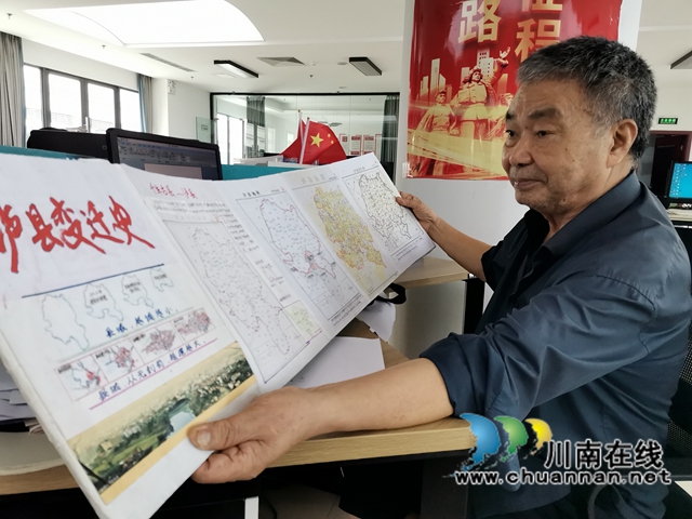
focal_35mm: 26
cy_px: 260
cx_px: 346
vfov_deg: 53.1
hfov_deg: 67.3
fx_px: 520
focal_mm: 4.75
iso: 250
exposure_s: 1/100
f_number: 2.4
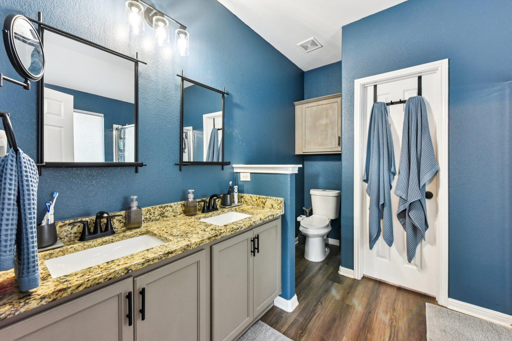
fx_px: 199
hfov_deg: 104.3
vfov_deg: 81.2
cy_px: 170
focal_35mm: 14
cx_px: 256
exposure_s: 1/15
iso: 1400
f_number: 8
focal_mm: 14
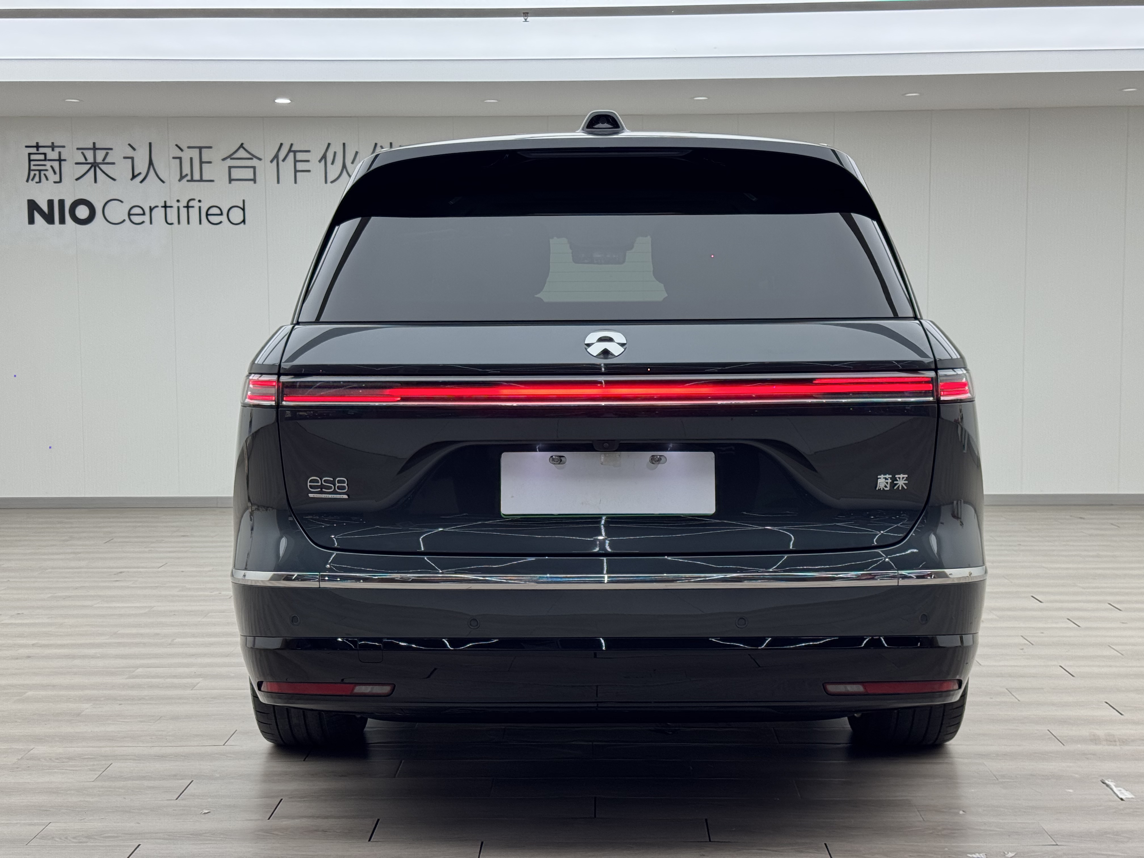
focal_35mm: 48
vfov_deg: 30.3
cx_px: 572
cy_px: 429
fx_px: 1586
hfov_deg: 39.7
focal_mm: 6.76
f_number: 1.78
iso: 64
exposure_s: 1/172
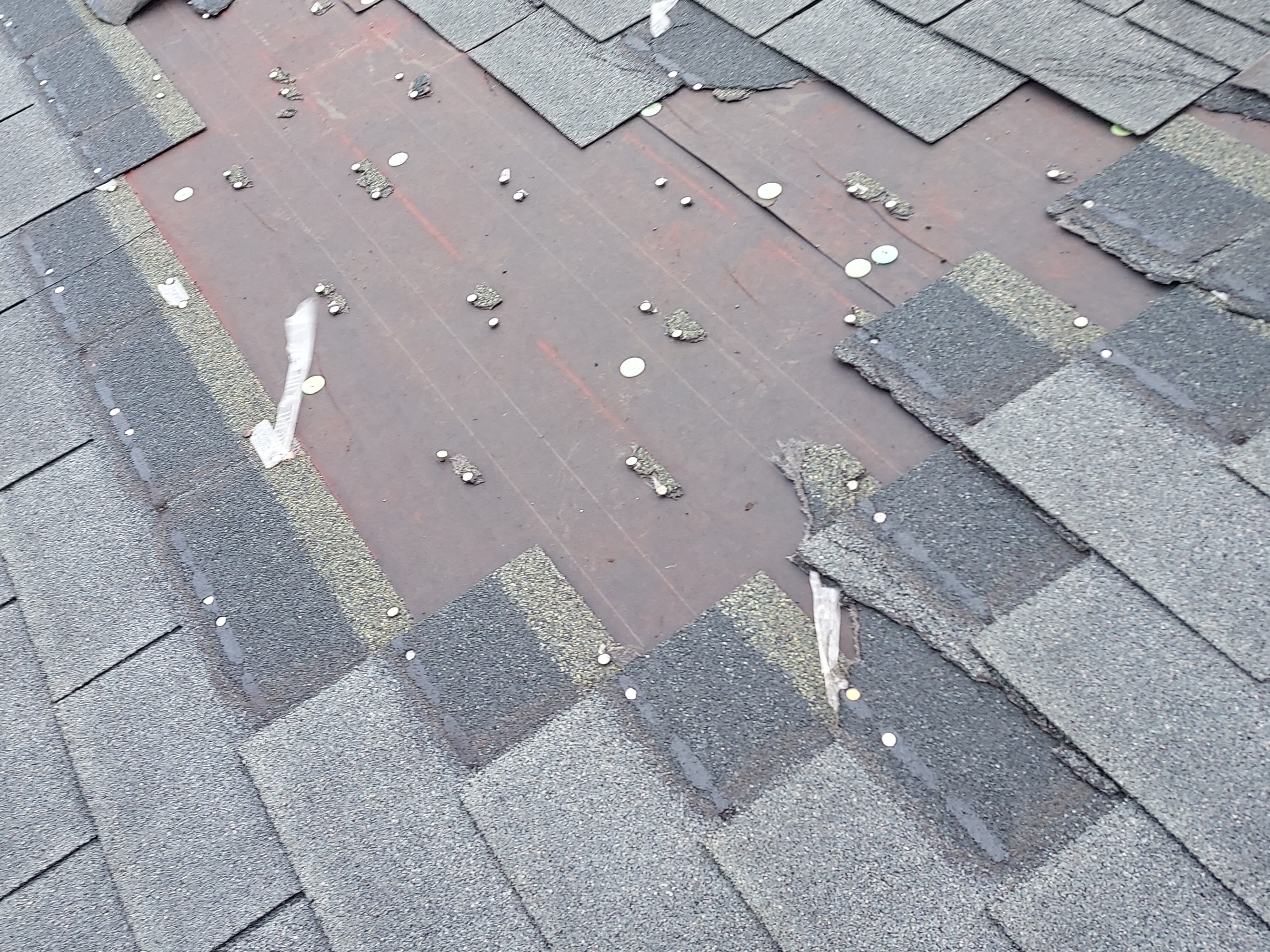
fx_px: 1321
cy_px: 346
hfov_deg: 51.1
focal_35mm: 36
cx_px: 518
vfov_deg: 39.3
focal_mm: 4.6
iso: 40
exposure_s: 1/184
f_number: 1.8
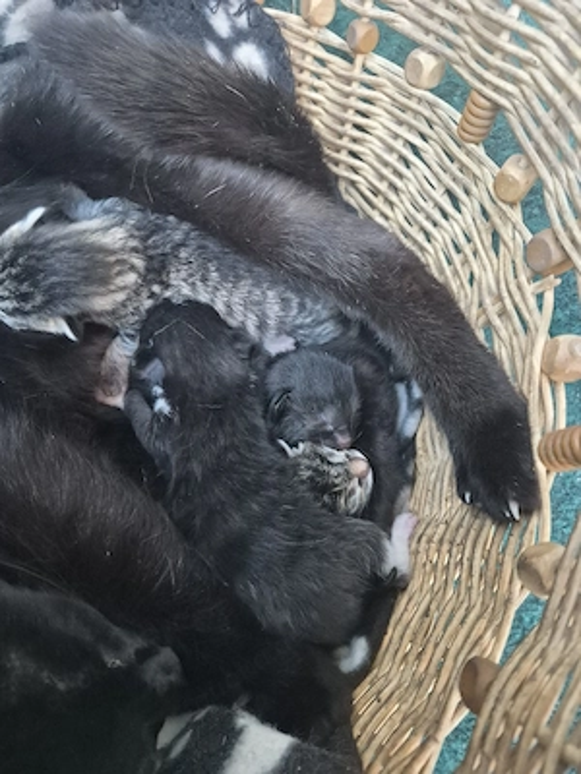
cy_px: 387
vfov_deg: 73.9
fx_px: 515
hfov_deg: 58.9
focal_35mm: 23
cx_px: 290
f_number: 1.8
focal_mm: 5.4
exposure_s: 1/100
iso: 1600
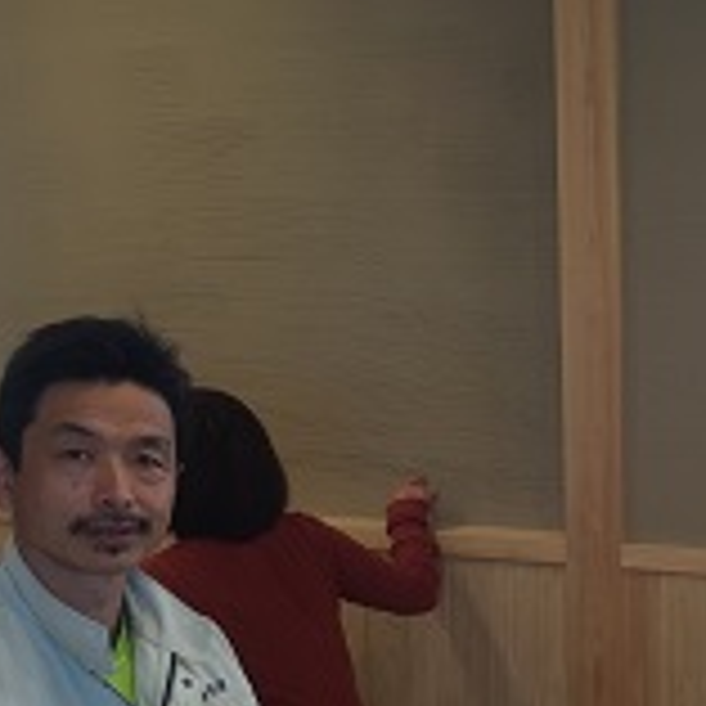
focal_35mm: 80
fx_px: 1846
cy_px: 675
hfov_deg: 21.0
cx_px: 697
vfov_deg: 21.0
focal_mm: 4.15
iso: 32
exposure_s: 1/40
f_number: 2.2
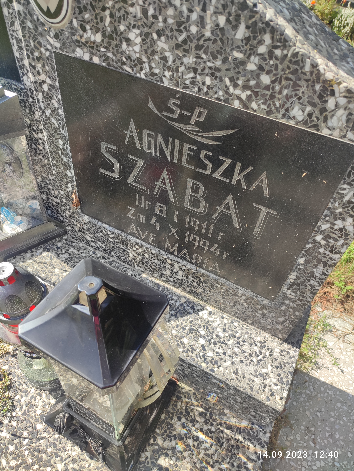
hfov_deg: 54.9
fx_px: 341
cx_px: 177
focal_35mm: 25
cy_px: 236
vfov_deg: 69.4
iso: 50
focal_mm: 6.04
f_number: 1.9
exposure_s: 1/437
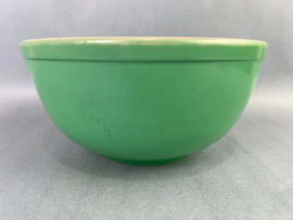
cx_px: 146
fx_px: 220
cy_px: 110
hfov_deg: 67.3
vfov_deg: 53.0
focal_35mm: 26
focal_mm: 5.7
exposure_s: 1/120
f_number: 1.5
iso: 40
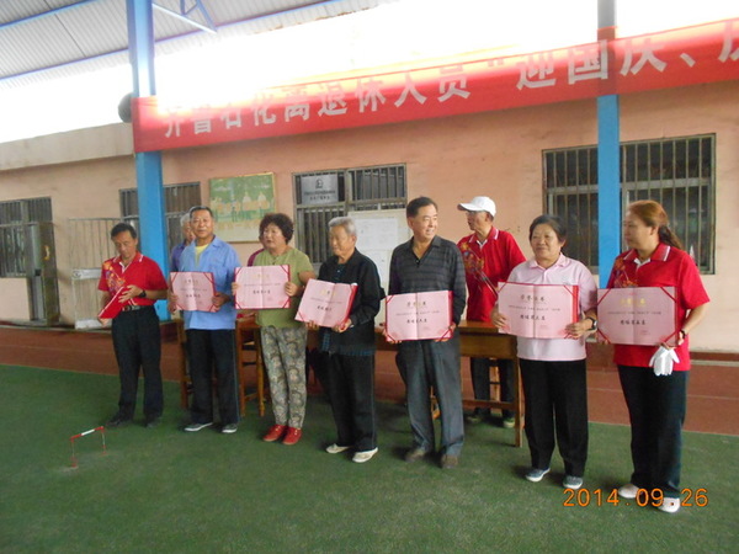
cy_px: 277
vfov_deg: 53.1
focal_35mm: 26
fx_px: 555
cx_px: 370
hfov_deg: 67.3
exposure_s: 1/125
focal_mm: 4.6
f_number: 3.2
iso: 800
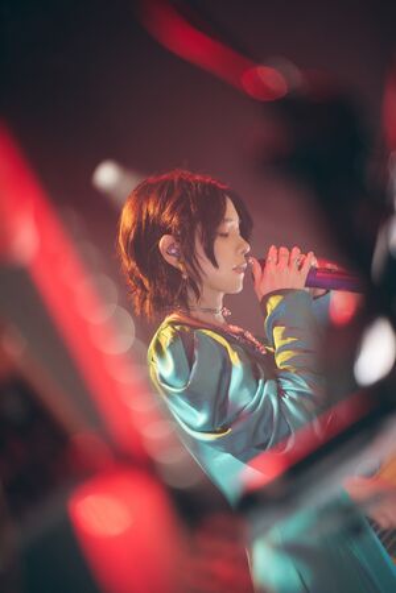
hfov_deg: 7.6
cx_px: 198
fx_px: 2970
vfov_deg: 11.4
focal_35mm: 180
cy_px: 296
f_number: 2.8
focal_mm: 180
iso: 1600
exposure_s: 1/250
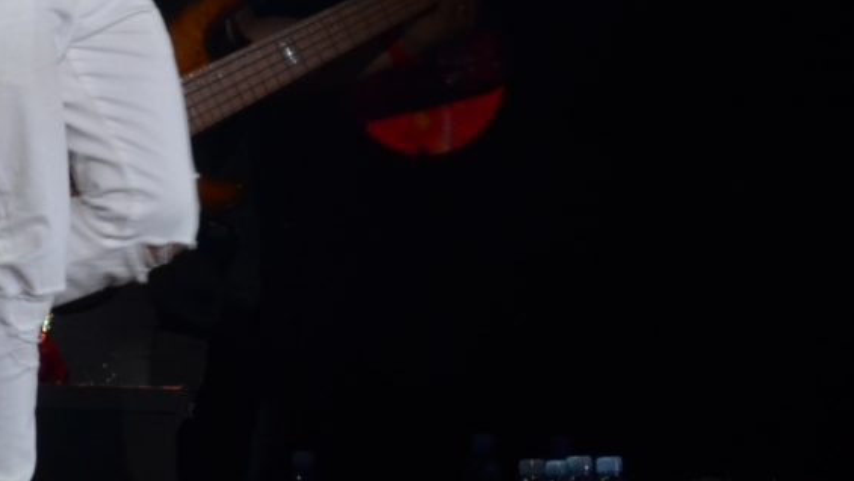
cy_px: -210
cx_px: 91
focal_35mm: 910
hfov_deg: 2.4
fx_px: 20610
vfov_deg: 1.3
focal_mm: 160
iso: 800
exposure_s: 1/160
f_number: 5.3
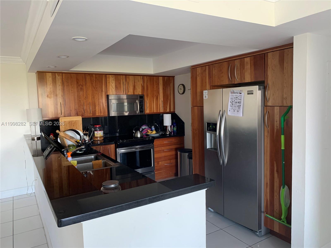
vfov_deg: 53.1
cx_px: 166
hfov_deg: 67.3
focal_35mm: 26
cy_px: 124
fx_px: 249
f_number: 1.8
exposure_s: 1/60
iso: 200
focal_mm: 4.25
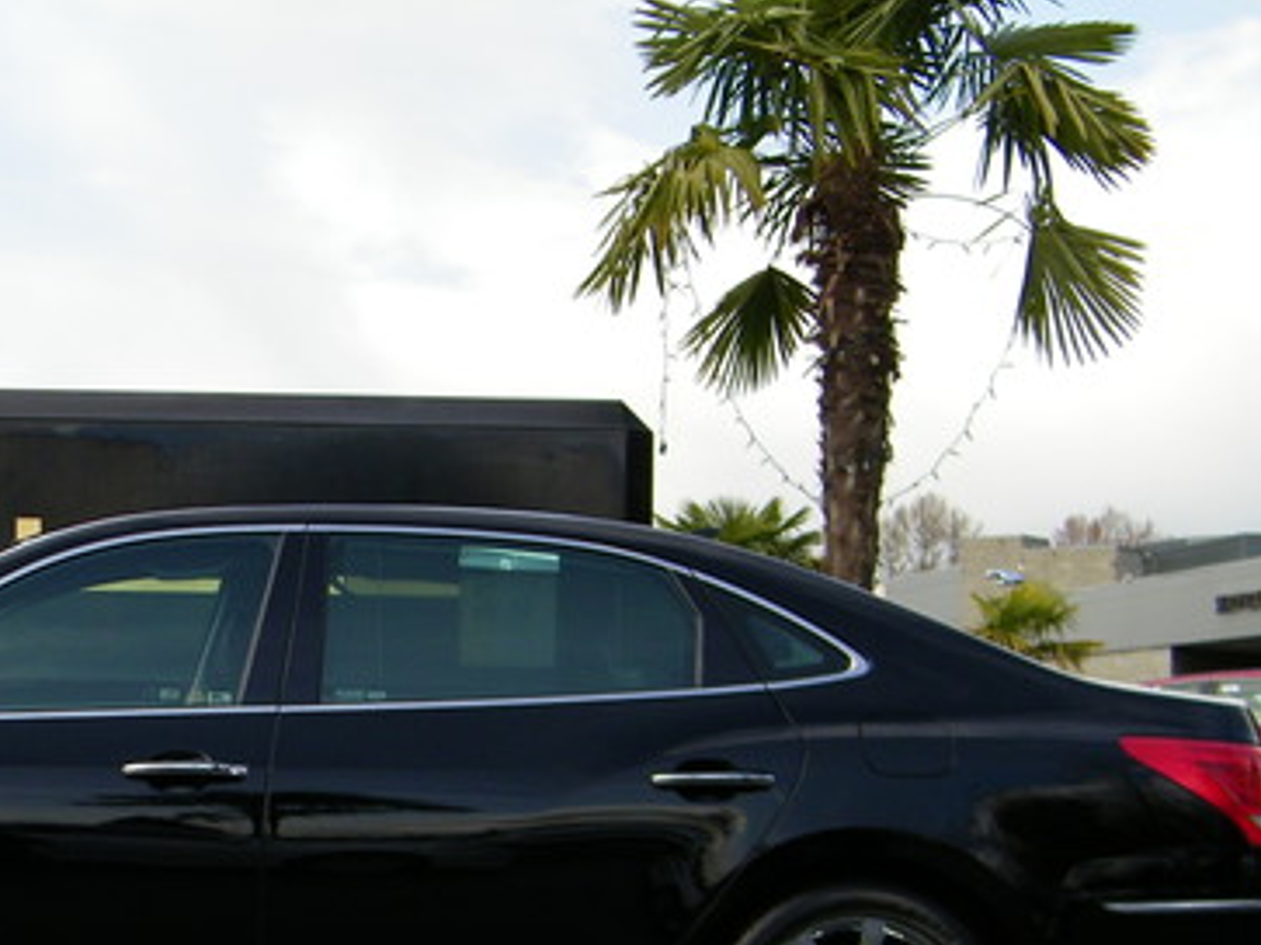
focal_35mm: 74
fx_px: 2695
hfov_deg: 25.7
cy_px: 778
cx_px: 191
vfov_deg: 19.6
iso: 80
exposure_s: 1/320
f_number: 3.8
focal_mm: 7.5
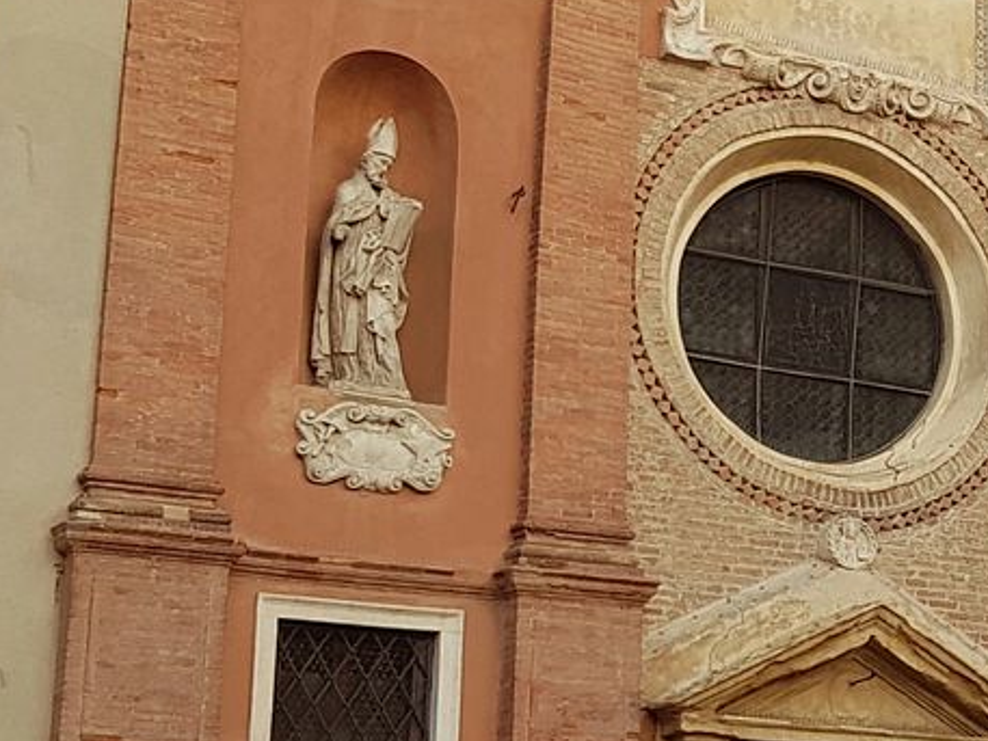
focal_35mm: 91
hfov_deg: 20.0
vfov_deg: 16.2
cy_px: 367
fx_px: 2598
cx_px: 1226
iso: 50
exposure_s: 1/196
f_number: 1.7
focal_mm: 4.2
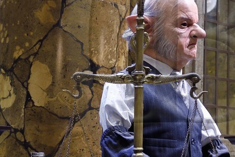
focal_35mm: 111
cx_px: 276
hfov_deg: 17.6
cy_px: 39
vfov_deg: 12.3
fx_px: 724
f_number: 6.3
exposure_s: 1/10
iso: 800
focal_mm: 32
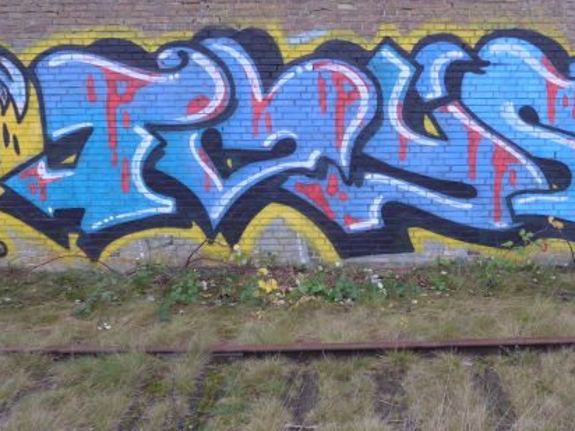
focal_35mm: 34
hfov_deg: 53.7
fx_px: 565
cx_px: 335
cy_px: 190
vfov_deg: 41.7
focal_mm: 6
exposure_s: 1/60
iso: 400
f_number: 4
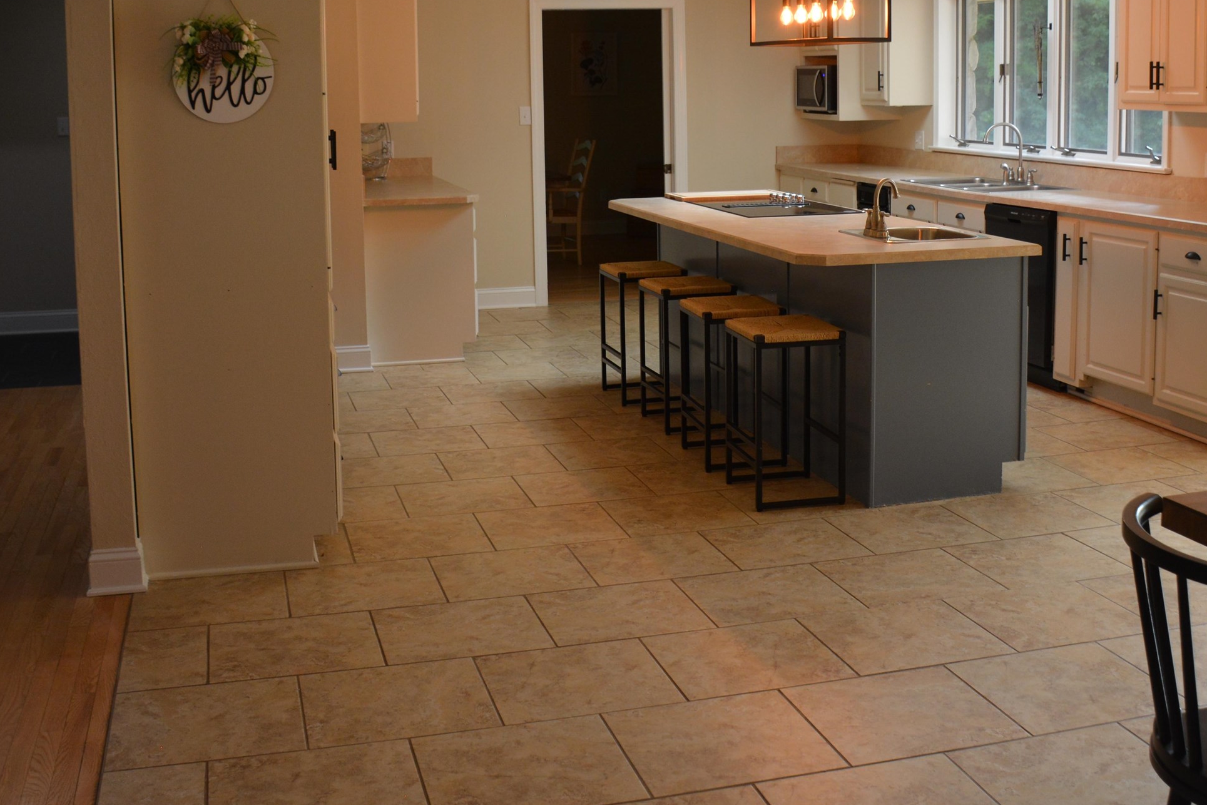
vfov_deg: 30.8
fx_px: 1442
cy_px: 242
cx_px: 675
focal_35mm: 43
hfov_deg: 45.3
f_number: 4.5
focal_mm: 18
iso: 400
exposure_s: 1/80
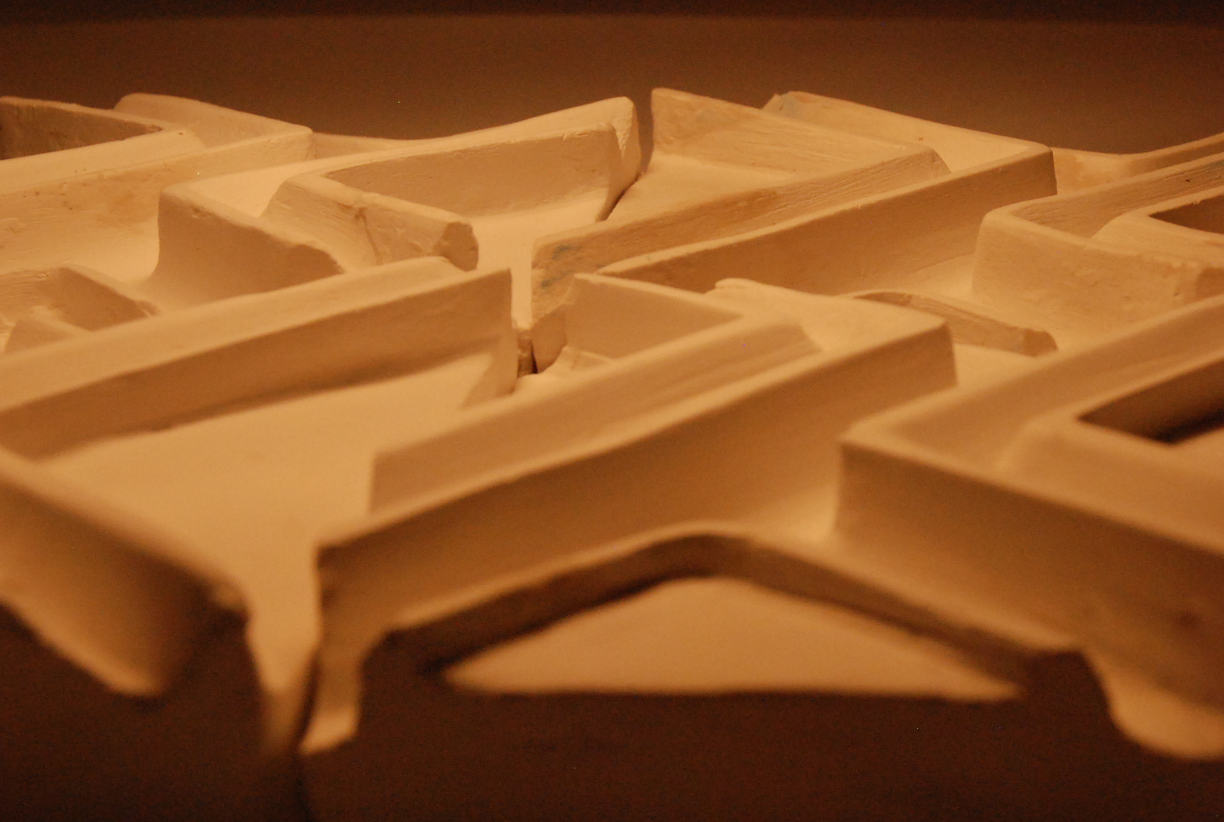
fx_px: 2786
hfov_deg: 24.6
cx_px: 880
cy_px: 460
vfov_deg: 16.8
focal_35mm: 82
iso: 1250
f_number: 9
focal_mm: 35
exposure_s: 1/640
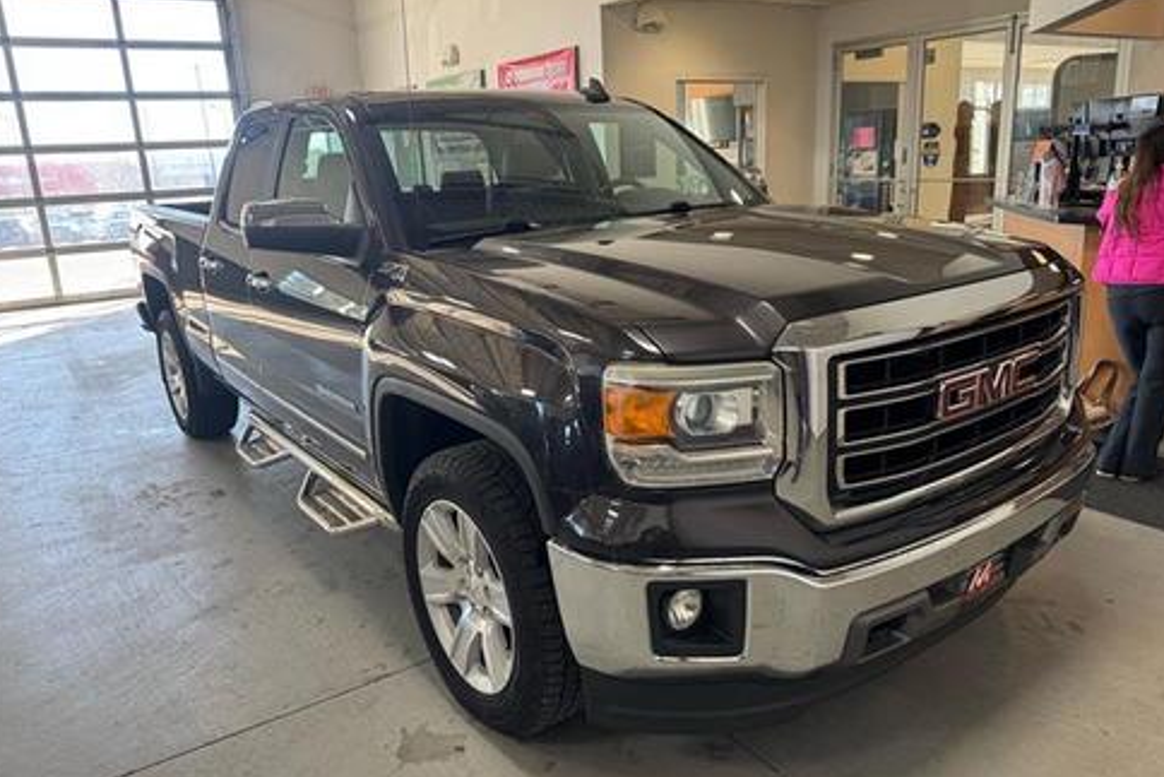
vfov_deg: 49.6
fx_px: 841
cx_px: 589
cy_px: 390
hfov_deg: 69.4
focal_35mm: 26
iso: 125
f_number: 1.78
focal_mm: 6.76
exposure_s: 1/120
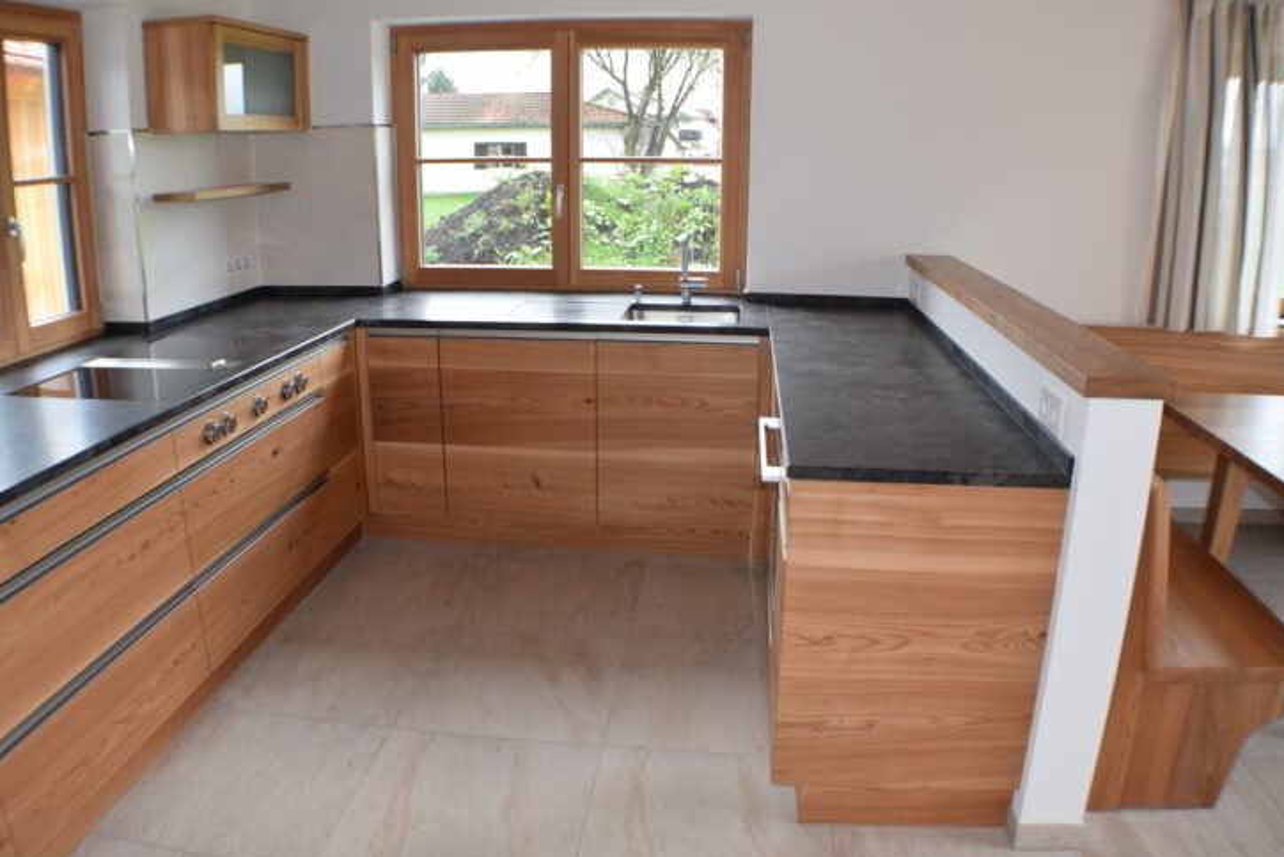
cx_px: 653
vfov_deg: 37.9
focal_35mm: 35
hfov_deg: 54.4
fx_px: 1249
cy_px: 412
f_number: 5.6
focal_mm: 22
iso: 800
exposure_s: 1/125
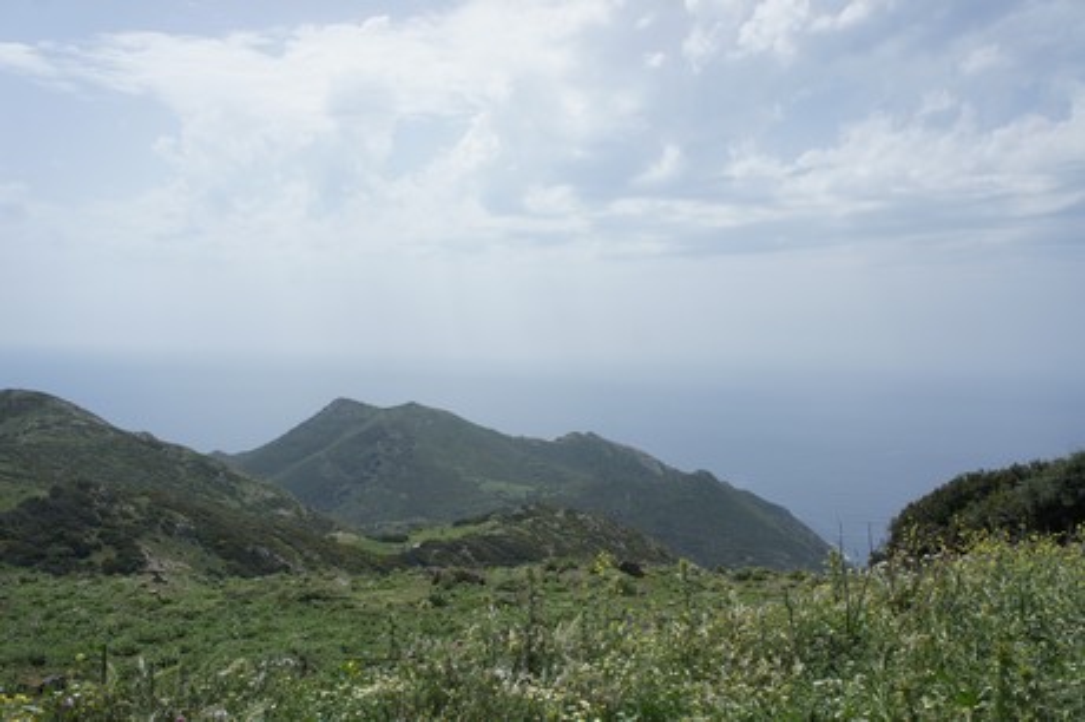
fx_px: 949
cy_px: 361
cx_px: 542
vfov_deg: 41.7
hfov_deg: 59.5
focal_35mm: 32
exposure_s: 1/800
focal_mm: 21
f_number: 8
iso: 200
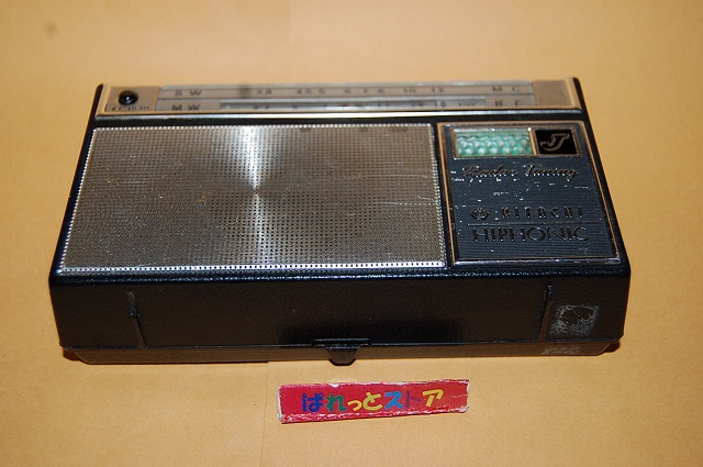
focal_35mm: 48
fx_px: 936
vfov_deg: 28.0
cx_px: 352
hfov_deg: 41.2
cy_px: 234
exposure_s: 1/60
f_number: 4.5
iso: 320
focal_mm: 32
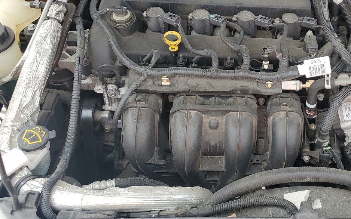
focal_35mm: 47
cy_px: 69
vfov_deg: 27.2
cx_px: 278
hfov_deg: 40.9
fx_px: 450
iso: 50
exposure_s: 1/769
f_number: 1.5
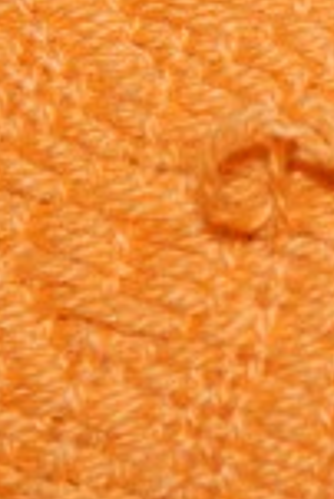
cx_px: 308
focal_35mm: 455
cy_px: 207
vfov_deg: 4.5
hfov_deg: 3.0
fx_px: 6317
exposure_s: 1/30
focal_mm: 23.4
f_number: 9.6
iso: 200
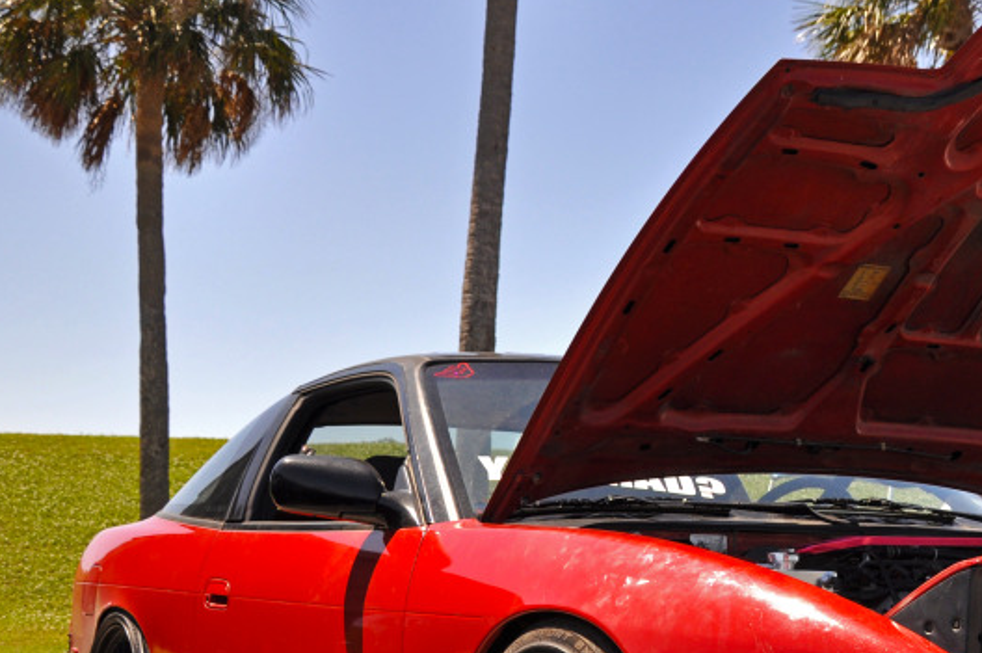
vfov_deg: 20.9
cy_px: 549
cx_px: 867
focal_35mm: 64
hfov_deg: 30.2
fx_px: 1744
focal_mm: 22
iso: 200
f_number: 5.6
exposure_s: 1/1000
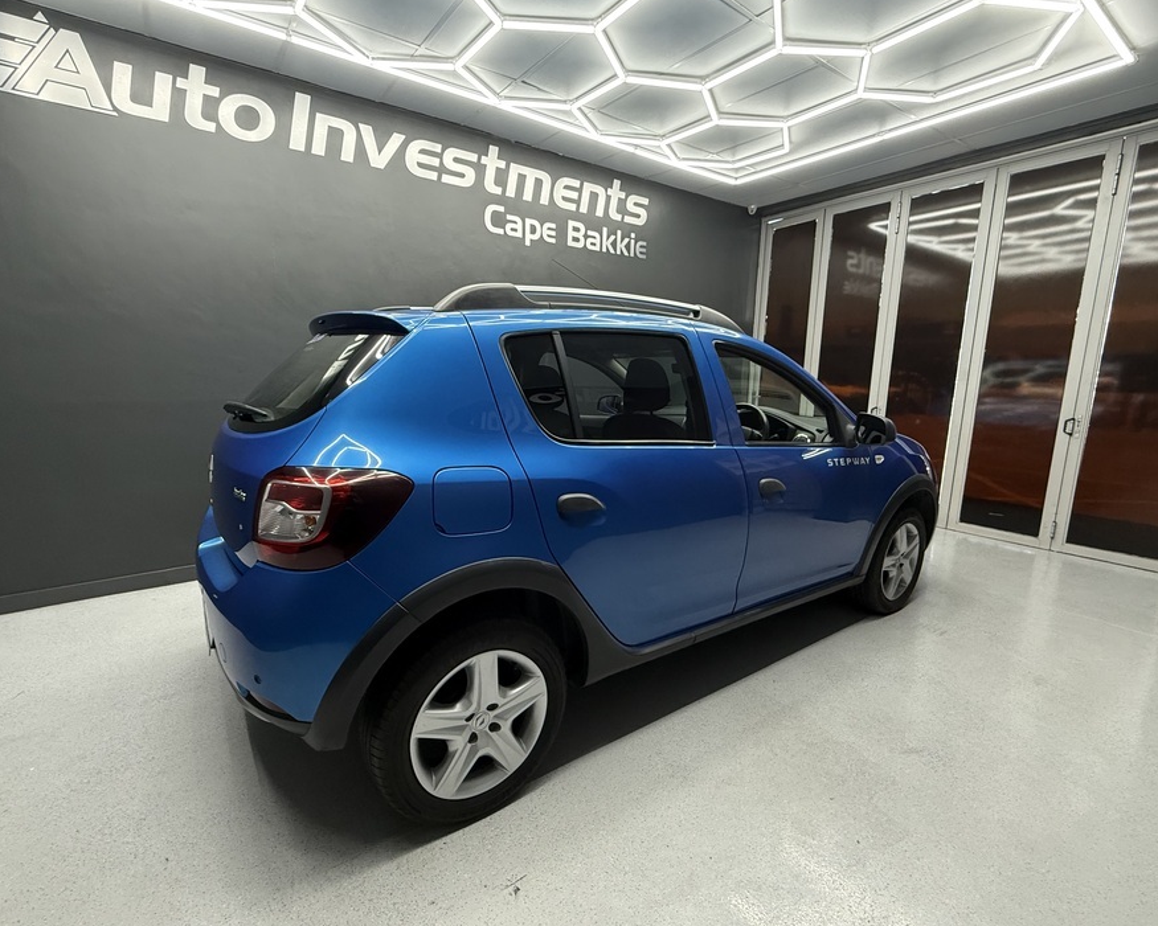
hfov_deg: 93.0
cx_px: 547
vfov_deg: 80.4
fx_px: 548
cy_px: 468
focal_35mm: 16
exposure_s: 1/100
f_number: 2.2
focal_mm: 2.22
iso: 400
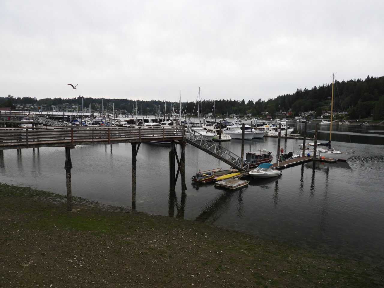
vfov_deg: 56.8
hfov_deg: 71.6
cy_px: 144
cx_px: 192
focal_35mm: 24
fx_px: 266
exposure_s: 1/400
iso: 100
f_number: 2.8
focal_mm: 4.3
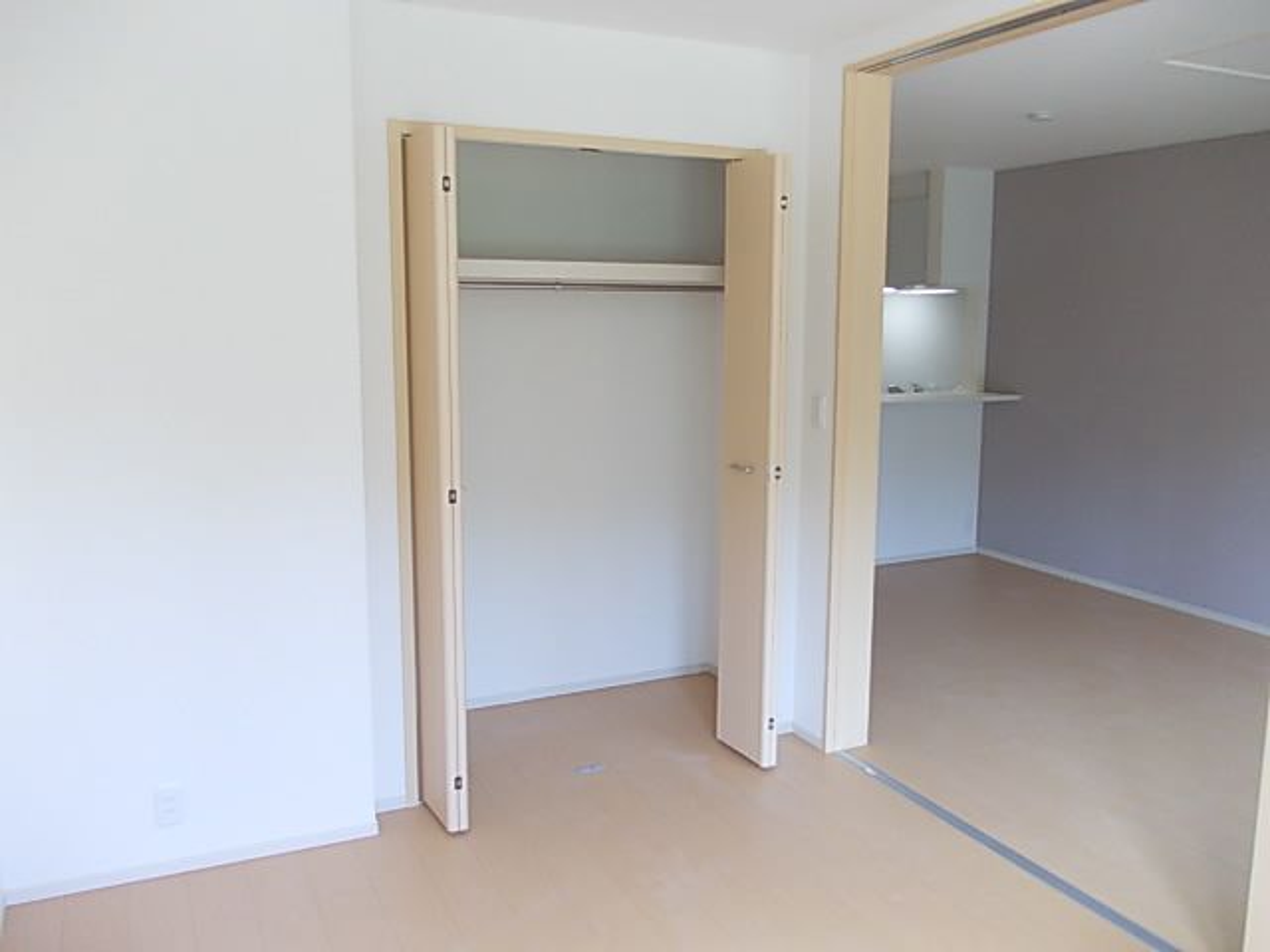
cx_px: 635
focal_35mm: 28
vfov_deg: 49.7
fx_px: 1027
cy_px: 476
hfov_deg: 63.4
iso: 125
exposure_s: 1/25
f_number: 2.7
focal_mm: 4
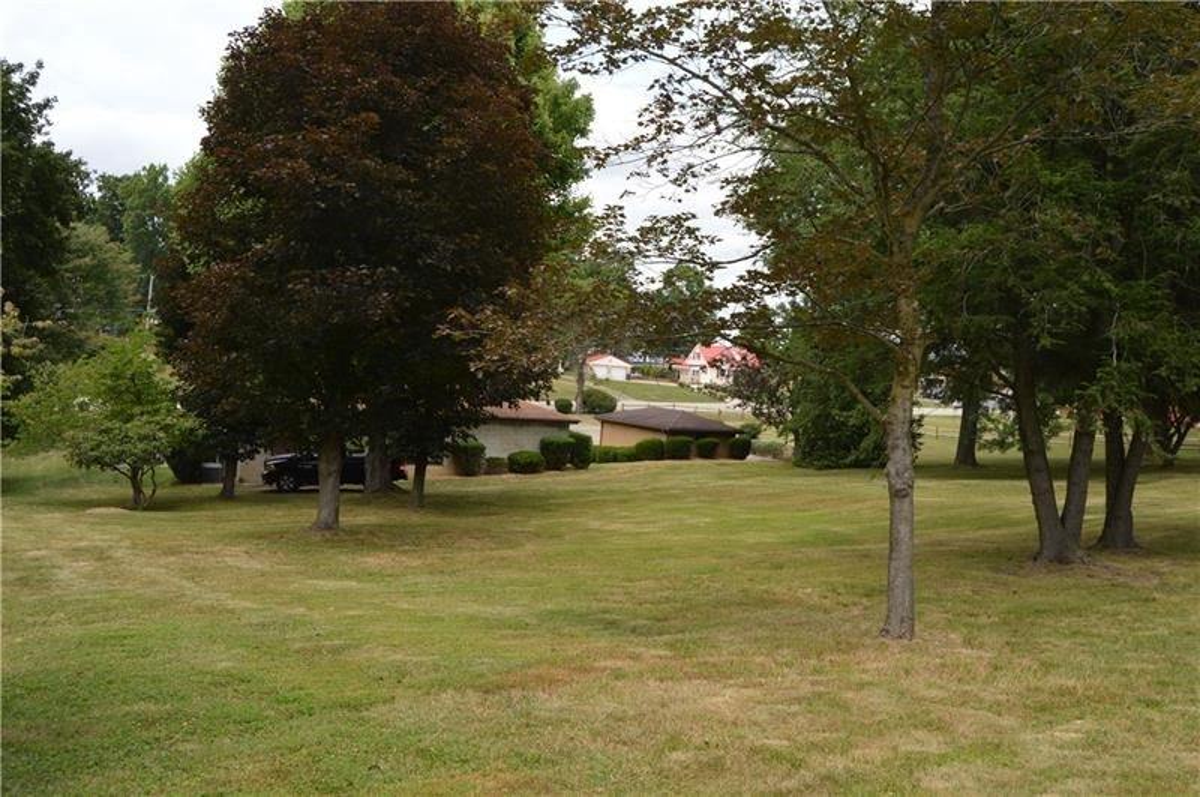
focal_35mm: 27
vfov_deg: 47.8
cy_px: 398
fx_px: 899
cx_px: 600
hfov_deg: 67.5
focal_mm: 18
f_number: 6.3
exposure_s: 1/200
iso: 100
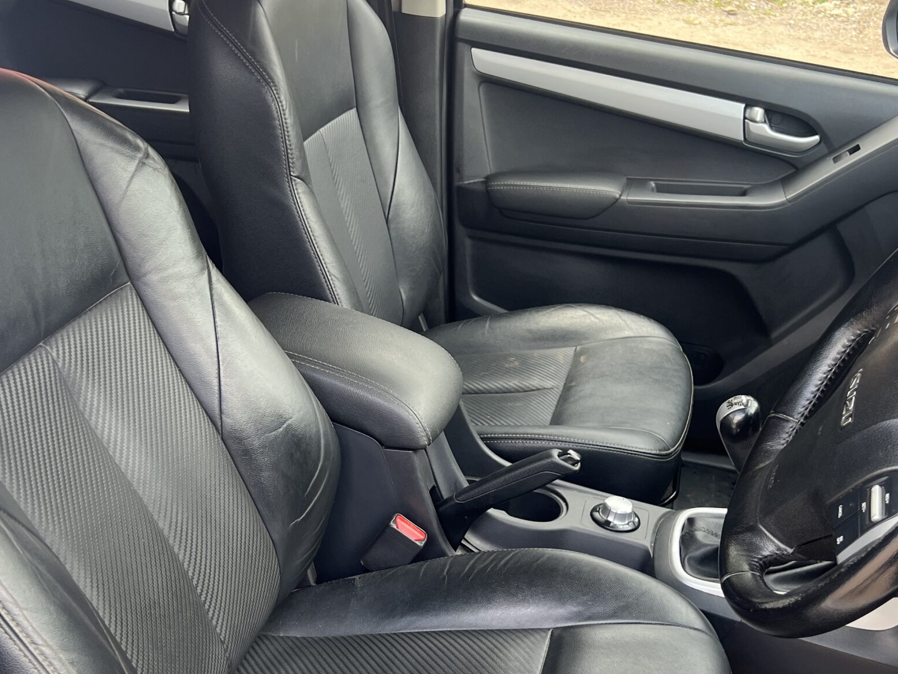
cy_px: 480
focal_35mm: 43
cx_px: 412
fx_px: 1115
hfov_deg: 43.8
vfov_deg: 33.1
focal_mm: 5.7
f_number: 1.5
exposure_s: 1/171
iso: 50
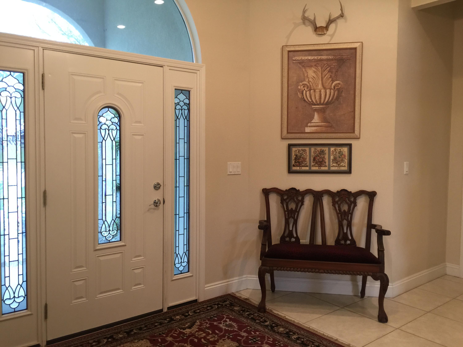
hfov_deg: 61.7
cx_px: 232
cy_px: 174
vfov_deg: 48.2
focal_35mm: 29
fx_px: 388
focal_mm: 4.15
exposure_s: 1/15
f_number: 2.2
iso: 50
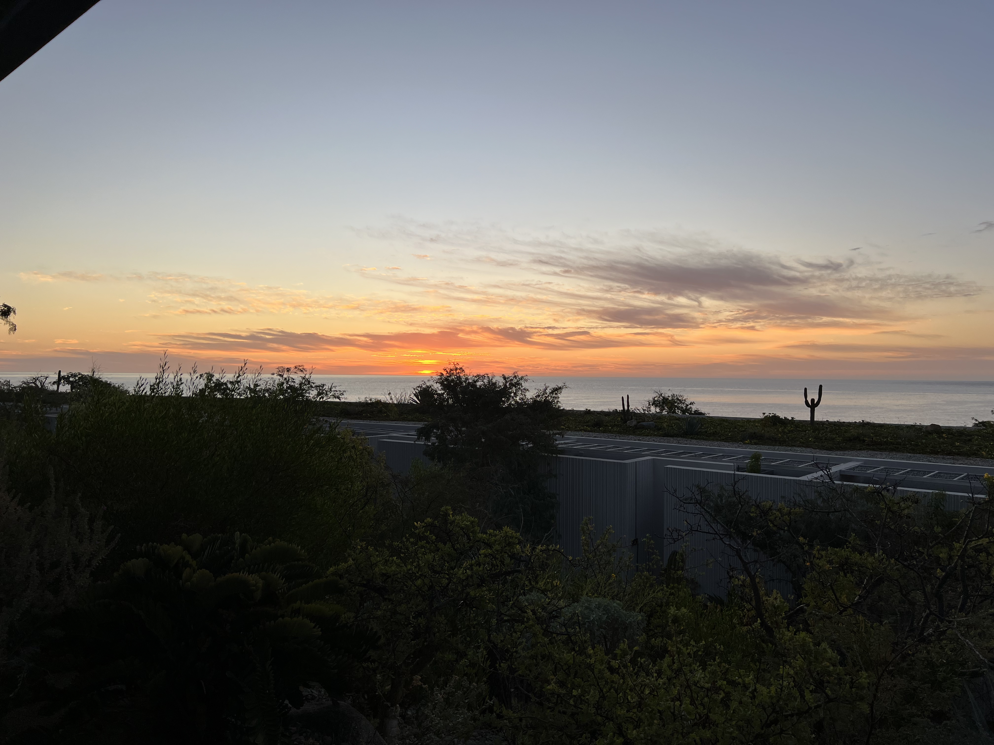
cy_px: 372
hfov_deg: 67.3
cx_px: 497
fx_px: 747
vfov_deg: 53.1
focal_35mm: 26
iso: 50
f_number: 1.5
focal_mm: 5.7
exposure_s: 1/917
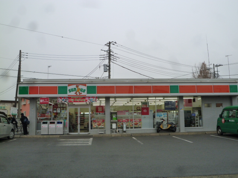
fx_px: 248
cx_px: 119
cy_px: 89
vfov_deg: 39.7
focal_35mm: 36
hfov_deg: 51.4
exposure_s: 1/100
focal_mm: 6.3
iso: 125
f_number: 4
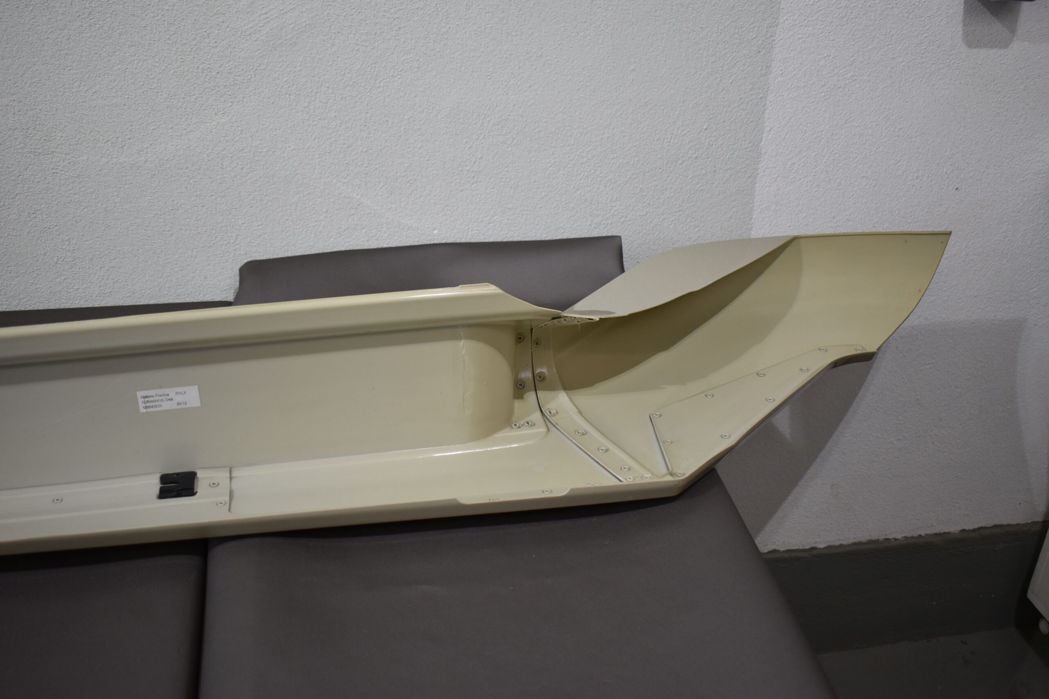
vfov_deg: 36.9
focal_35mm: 36
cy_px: 350
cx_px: 524
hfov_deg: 53.1
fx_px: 1049
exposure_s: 1/250
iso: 560
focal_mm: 24
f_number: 4
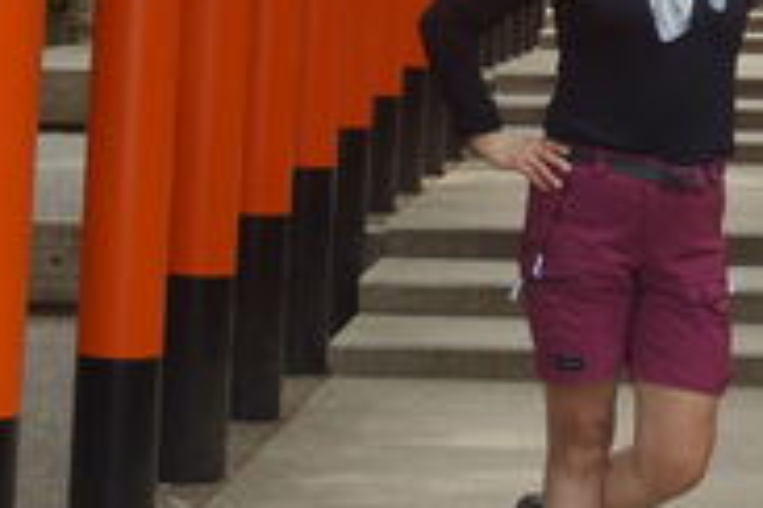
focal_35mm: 121
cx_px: 663
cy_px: -87
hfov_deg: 16.7
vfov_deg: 11.1
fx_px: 2564
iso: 125
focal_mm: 10.4
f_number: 4
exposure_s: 1/160
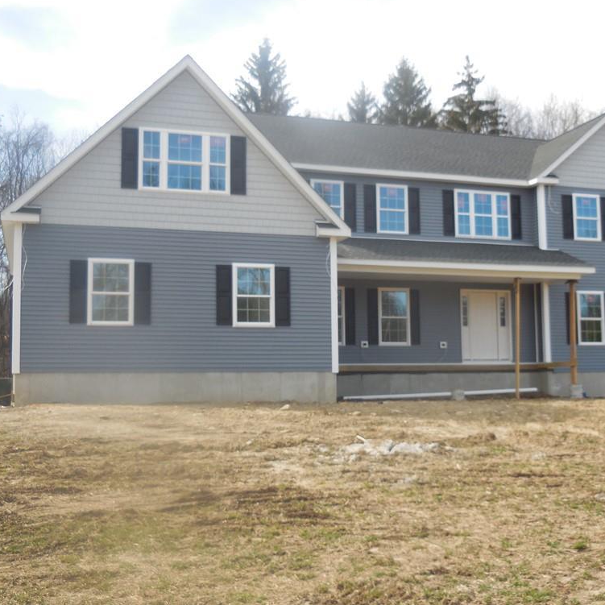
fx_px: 929
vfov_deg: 36.1
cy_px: 297
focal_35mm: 47
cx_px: 364
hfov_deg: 35.9
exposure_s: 1/400
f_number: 3.9
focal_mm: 7
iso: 125
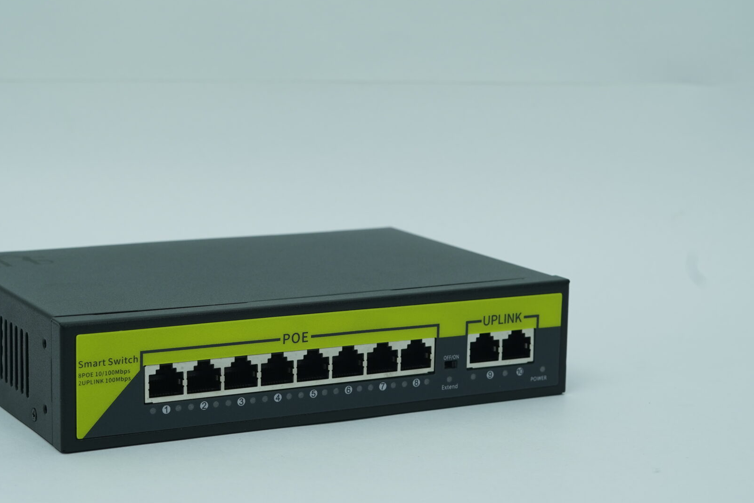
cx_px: 320
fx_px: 1676
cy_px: 237
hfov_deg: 25.3
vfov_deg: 17.1
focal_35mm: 80
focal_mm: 50
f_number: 7.1
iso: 500
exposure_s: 1/100
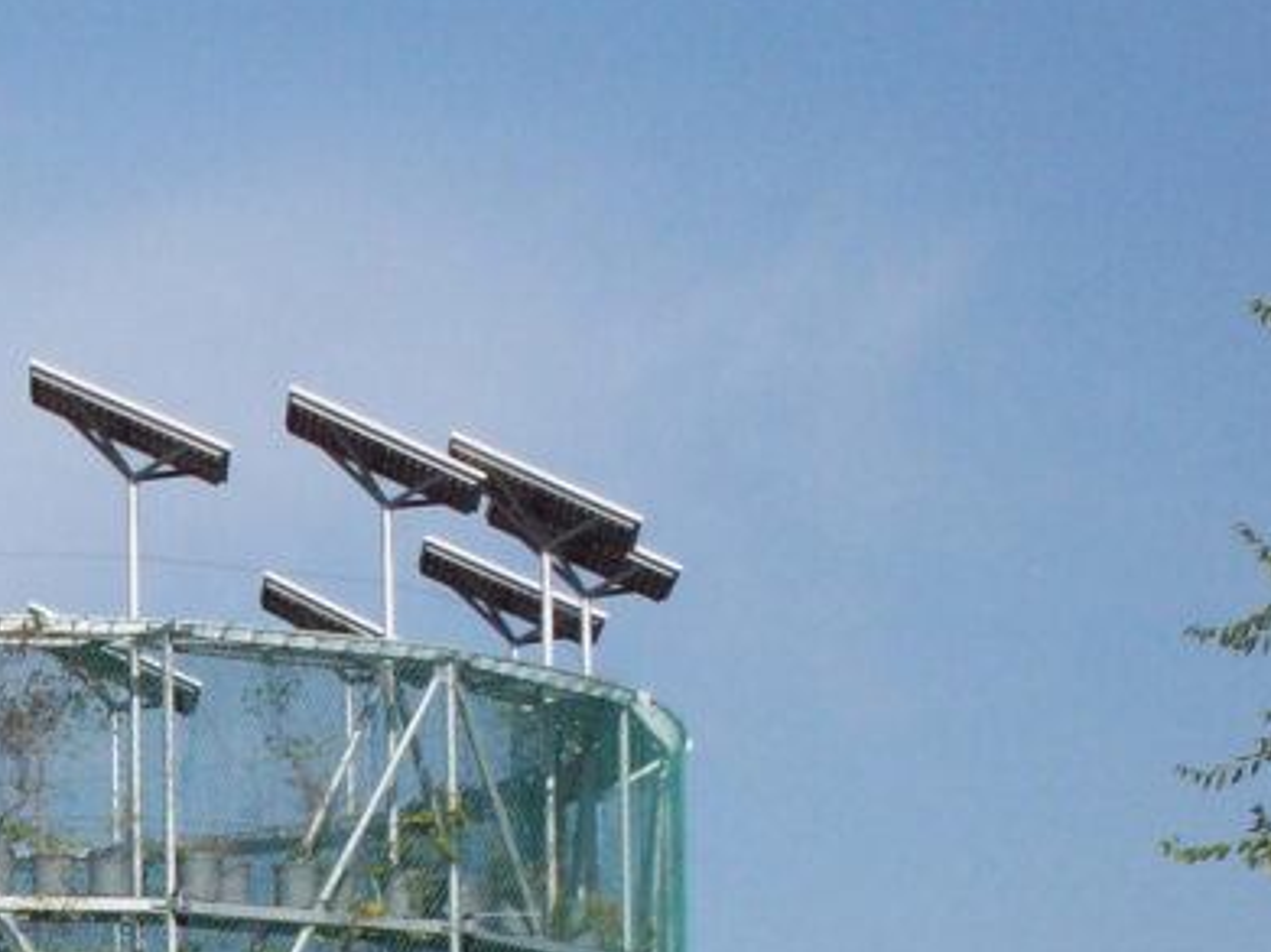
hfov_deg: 7.0
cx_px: -228
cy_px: 1176
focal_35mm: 283
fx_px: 10388
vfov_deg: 5.2
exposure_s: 1/267
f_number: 8.5
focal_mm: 18
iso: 80
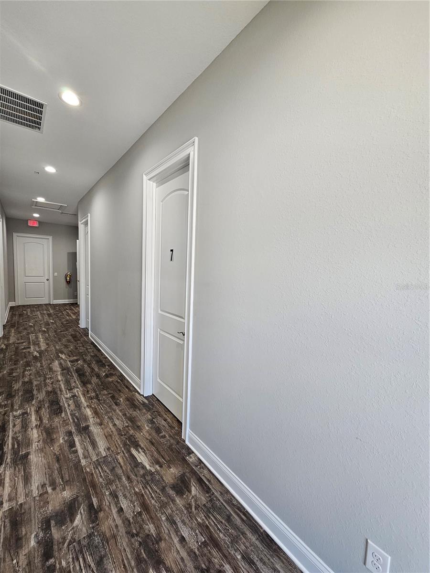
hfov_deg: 89.9
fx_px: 215
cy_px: 286
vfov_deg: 106.2
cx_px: 215
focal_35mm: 13
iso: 100
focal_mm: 2.2
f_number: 2.2
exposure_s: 1/60
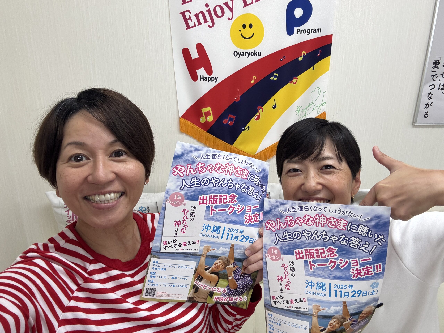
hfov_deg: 73.9
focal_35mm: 23
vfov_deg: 58.9
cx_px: 222
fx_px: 295
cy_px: 166
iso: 80
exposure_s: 1/60
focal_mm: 2.69
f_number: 1.9
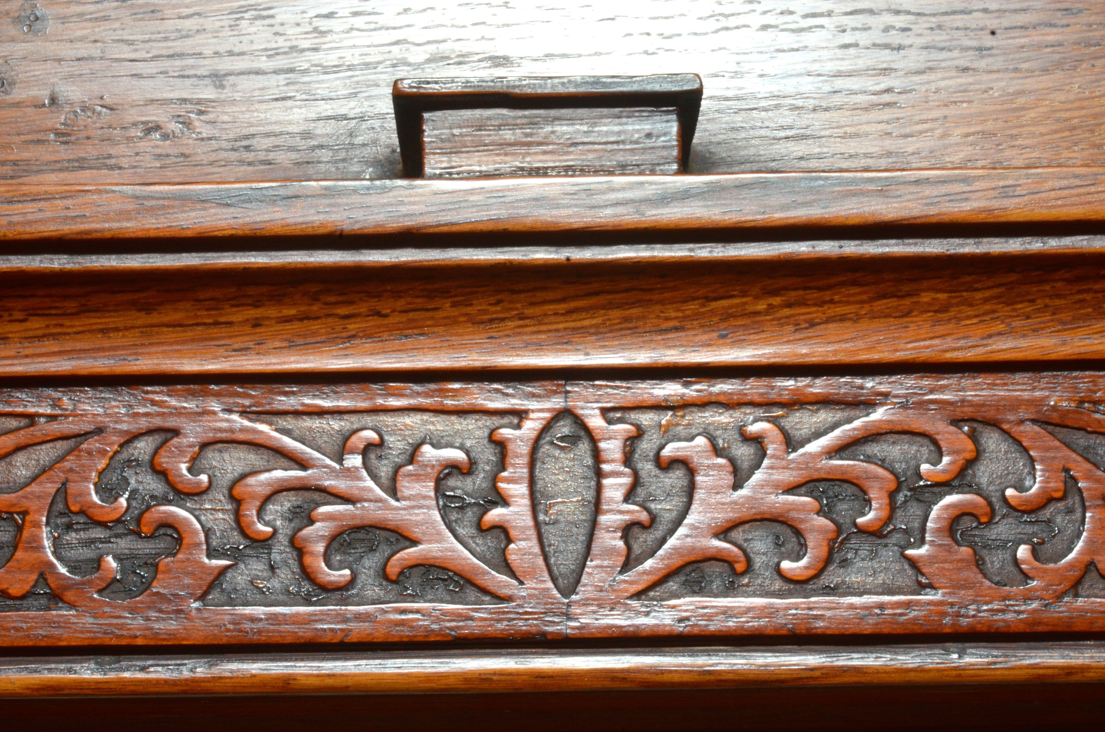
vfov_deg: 16.5
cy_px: 366
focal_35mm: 82
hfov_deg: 24.7
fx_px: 2527
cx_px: 552
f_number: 22
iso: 800
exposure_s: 1/125
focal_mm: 55
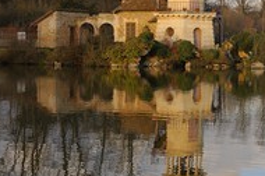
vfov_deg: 14.6
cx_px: 283
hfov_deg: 21.0
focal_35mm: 93
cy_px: 47
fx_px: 683
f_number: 7.1
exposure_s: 1/160
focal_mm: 42
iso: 200
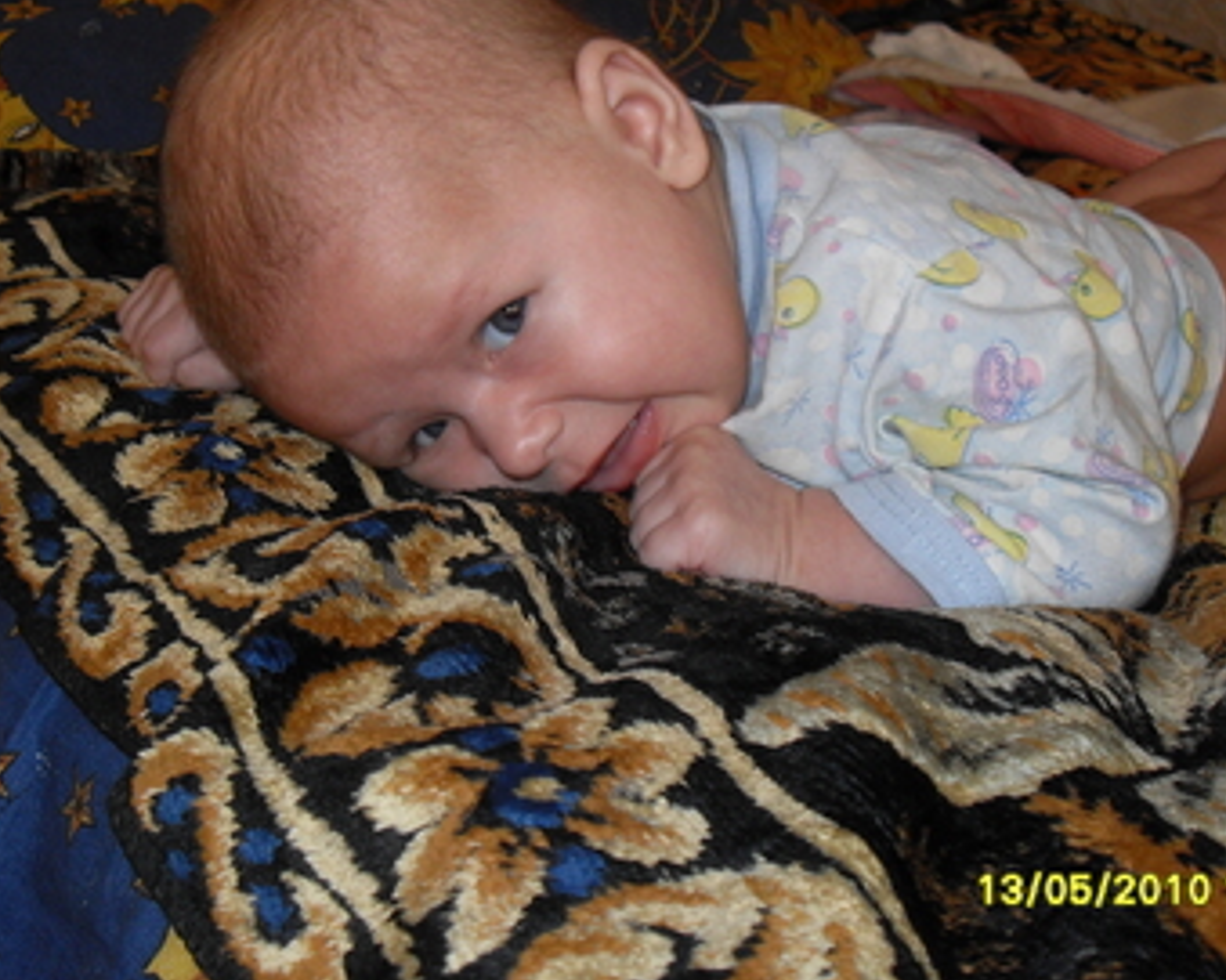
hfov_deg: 38.8
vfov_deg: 31.4
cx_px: 618
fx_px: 1741
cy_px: 398
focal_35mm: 48
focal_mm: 6.3
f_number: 2.8
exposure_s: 1/45
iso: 100
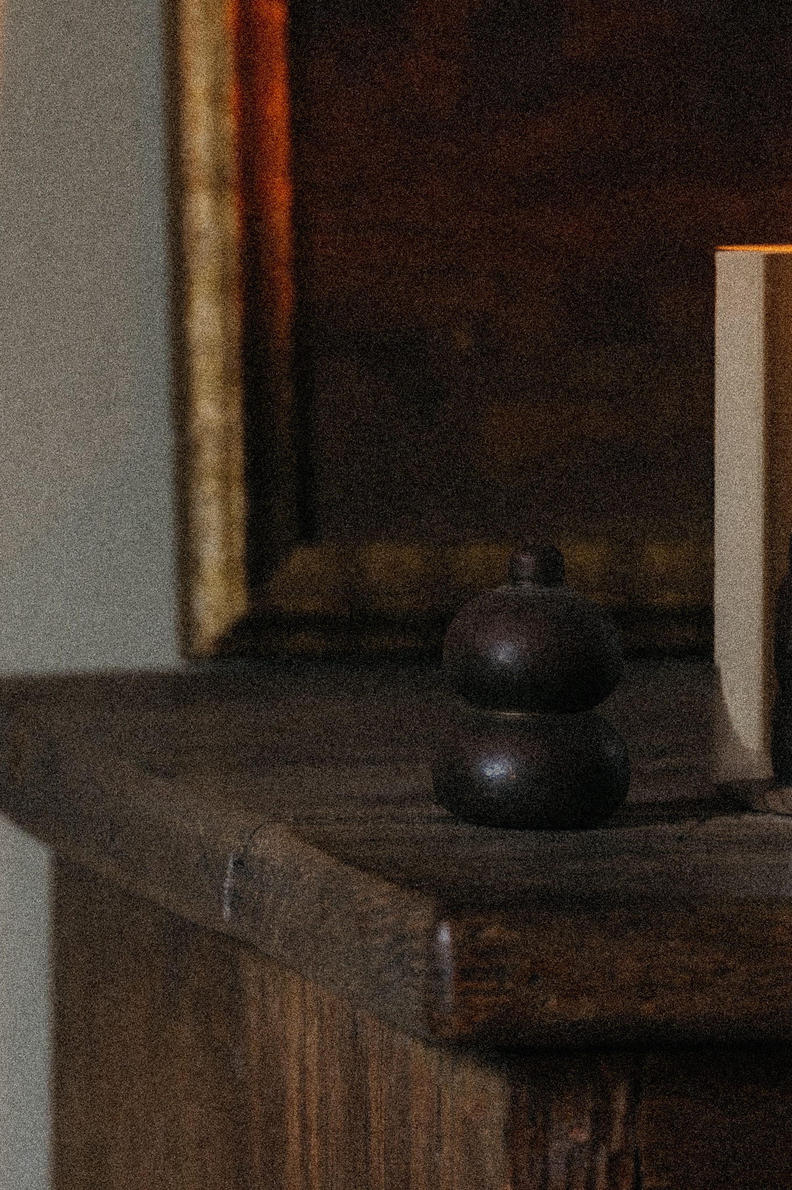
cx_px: 1075
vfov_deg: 6.6
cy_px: -259
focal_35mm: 309
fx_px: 10212
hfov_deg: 4.4
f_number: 5
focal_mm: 105
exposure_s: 1/4
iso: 250
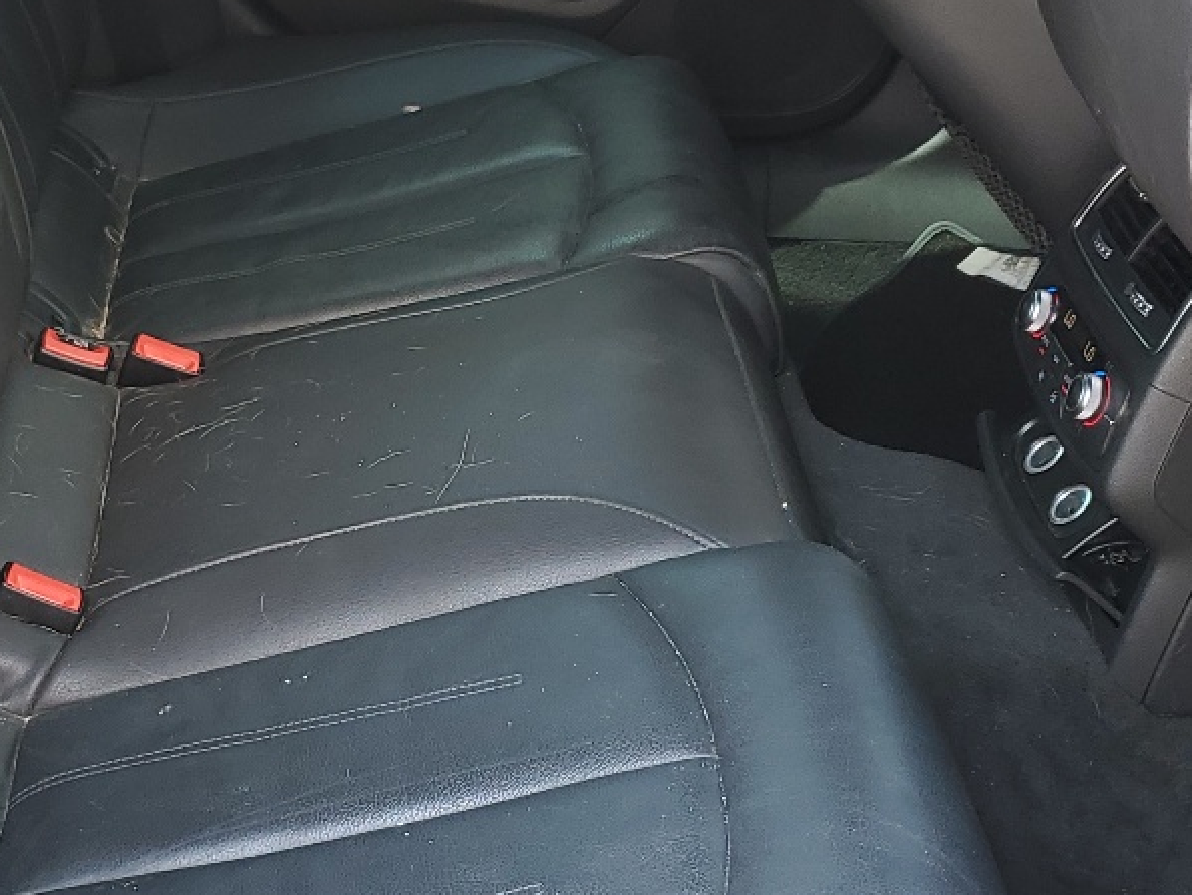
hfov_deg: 27.7
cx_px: 464
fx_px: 2411
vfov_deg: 21.0
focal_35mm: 70
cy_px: 363
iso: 50
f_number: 1.5
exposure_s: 1/147
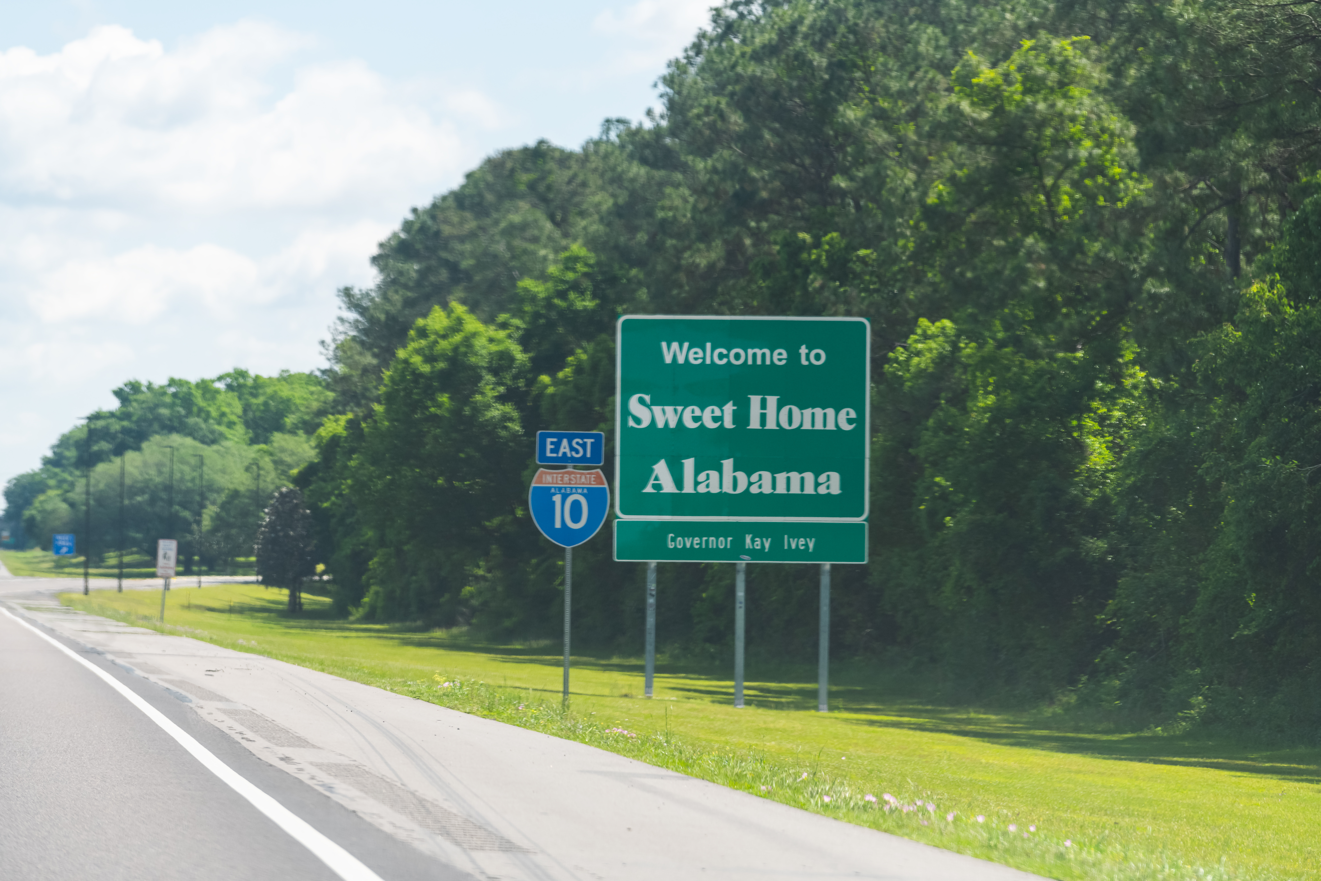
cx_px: 660
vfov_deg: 7.8
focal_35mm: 175
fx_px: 6421
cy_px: 440
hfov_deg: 11.7
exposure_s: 1/3200
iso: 280
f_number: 4
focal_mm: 175
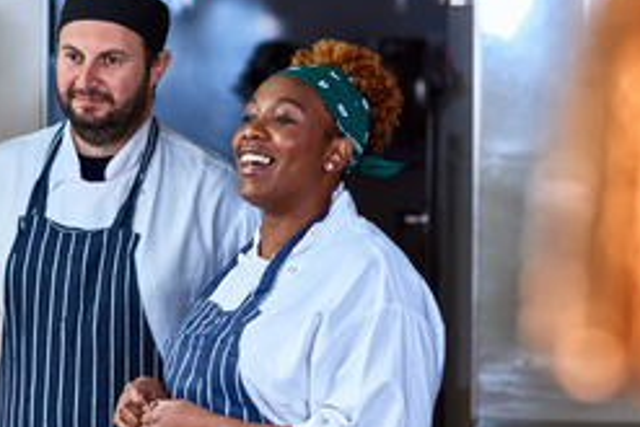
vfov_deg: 6.8
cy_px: 220
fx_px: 3575
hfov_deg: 10.2
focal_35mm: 201
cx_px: 269
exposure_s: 1/250
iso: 1000
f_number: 2.2
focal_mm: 85
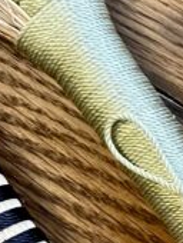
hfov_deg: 11.5
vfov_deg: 15.7
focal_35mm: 122
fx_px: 858
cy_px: 267
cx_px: 297
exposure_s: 1/30
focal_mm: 5.1
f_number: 1.6
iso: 1000
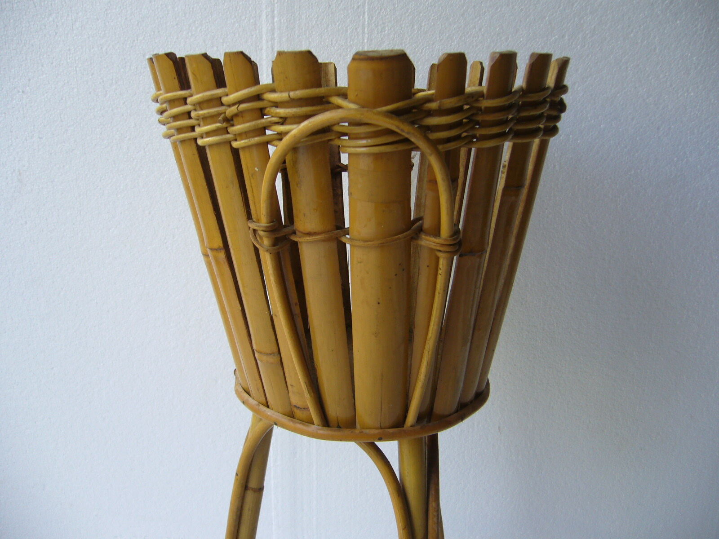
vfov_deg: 40.7
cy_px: 270
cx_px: 360
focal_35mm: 35
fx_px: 727
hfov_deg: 52.6
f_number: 2.8
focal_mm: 5.8
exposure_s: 1/60
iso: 80
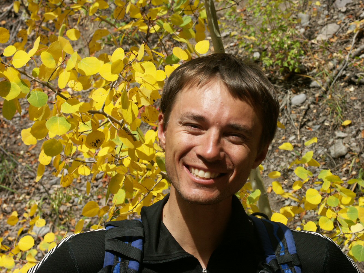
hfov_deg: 17.6
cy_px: 136
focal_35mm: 112
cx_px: 182
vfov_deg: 13.2
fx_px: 1178
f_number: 7.1
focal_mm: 28.62
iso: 64
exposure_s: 1/250
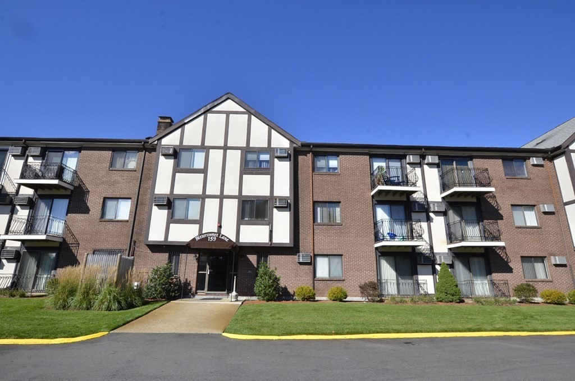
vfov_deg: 63.0
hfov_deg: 85.5
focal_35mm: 20
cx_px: 288
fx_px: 311
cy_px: 190
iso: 640
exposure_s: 1/500
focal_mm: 13
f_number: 11
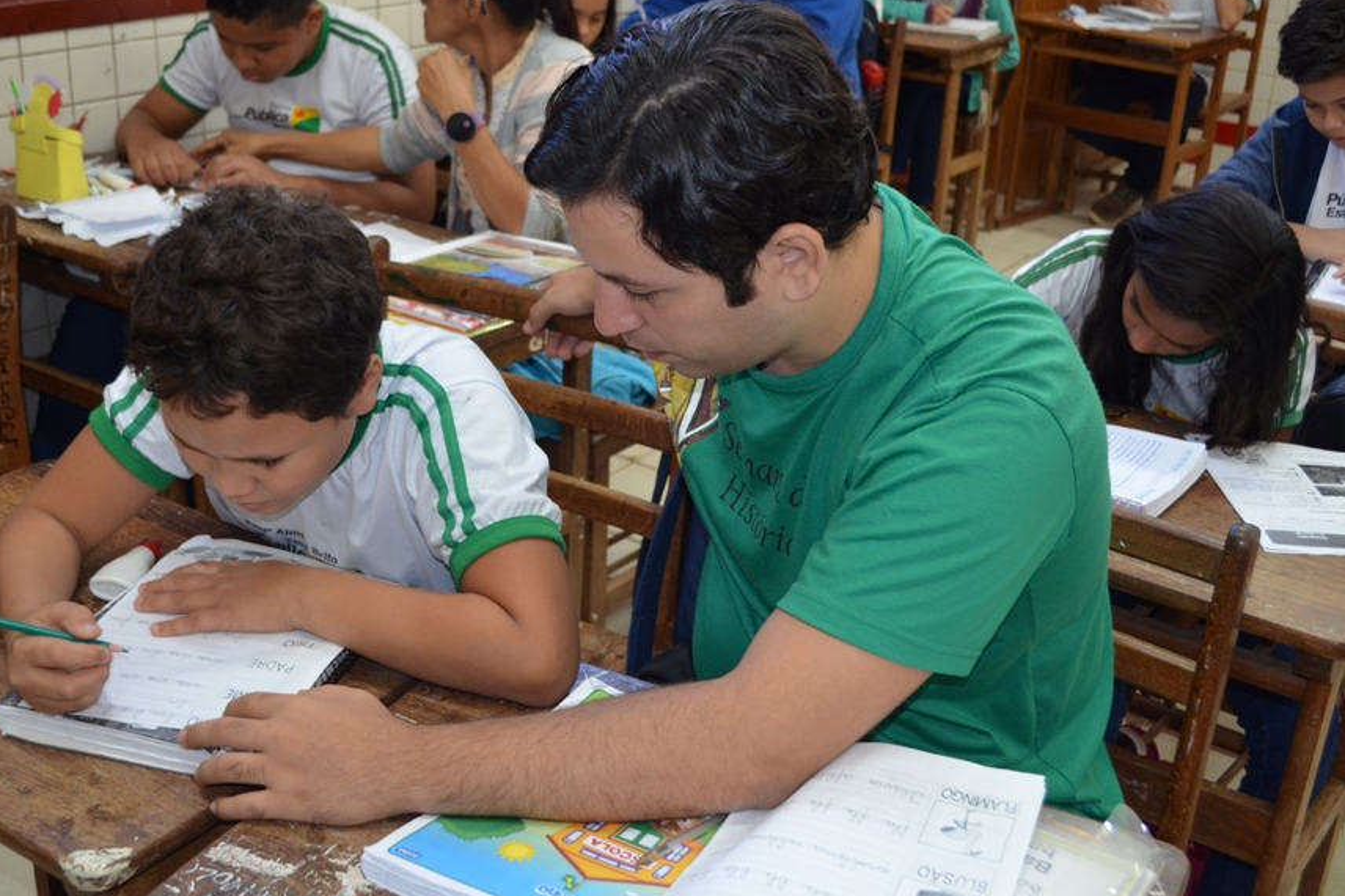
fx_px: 1606
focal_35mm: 43
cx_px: 616
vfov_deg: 31.2
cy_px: 473
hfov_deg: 45.4
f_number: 4
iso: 900
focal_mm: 24
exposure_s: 1/60
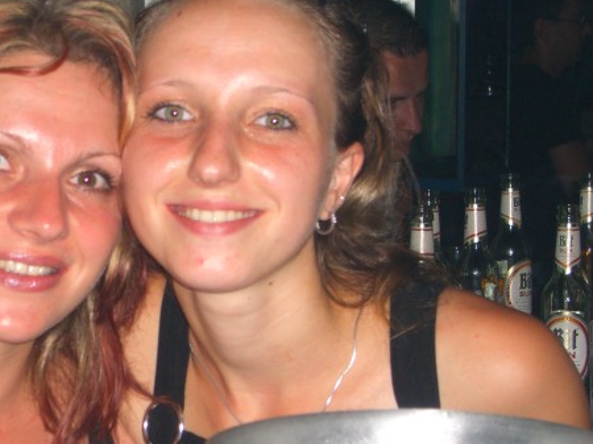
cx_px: 115
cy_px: 312
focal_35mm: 121
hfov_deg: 16.2
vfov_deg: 12.2
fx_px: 2072
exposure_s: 1/60
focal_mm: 14.2
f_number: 4
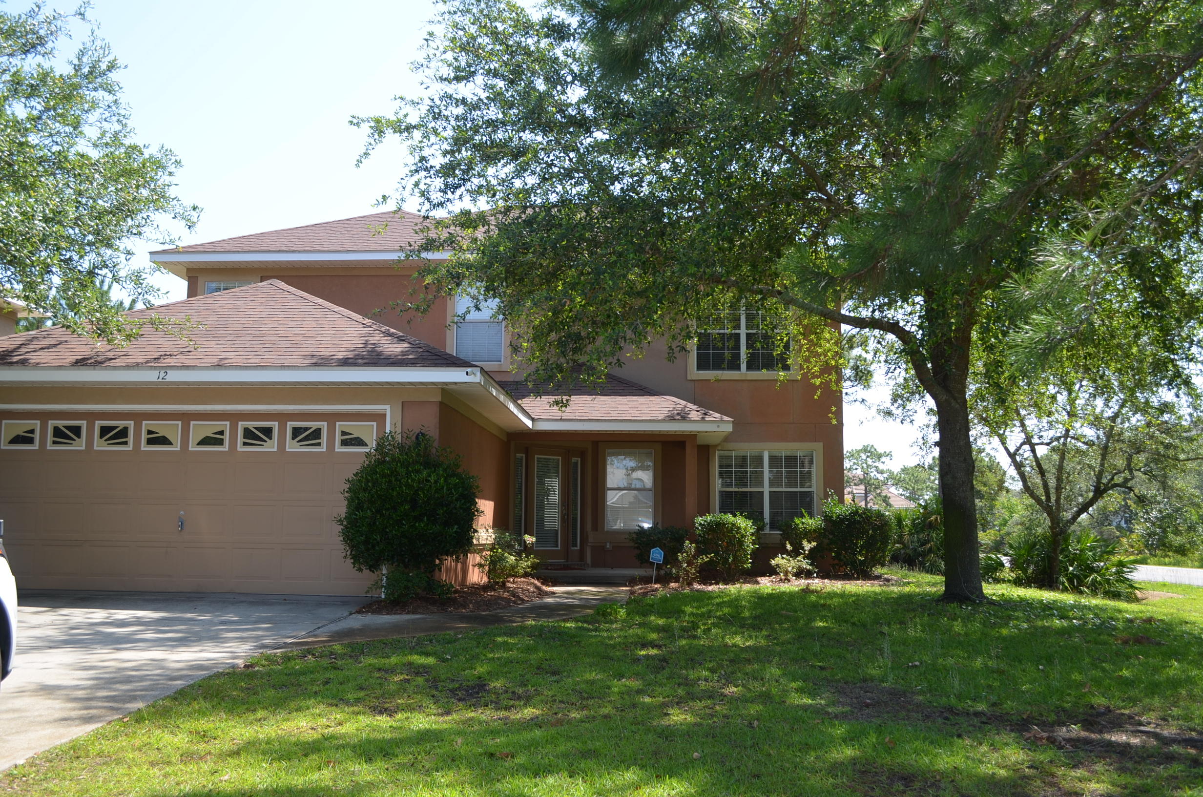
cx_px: 602
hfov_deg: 57.3
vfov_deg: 39.8
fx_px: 1100
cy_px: 398
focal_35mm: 33
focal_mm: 22
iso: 100
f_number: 6.3
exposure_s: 1/200
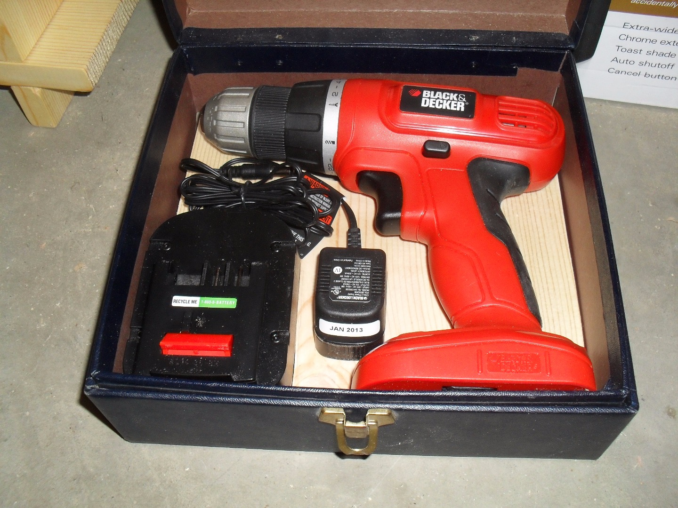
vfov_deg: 40.7
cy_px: 254
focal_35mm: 35
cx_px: 339
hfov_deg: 52.6
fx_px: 686
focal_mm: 6.3
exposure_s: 1/45
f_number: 3.2
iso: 200
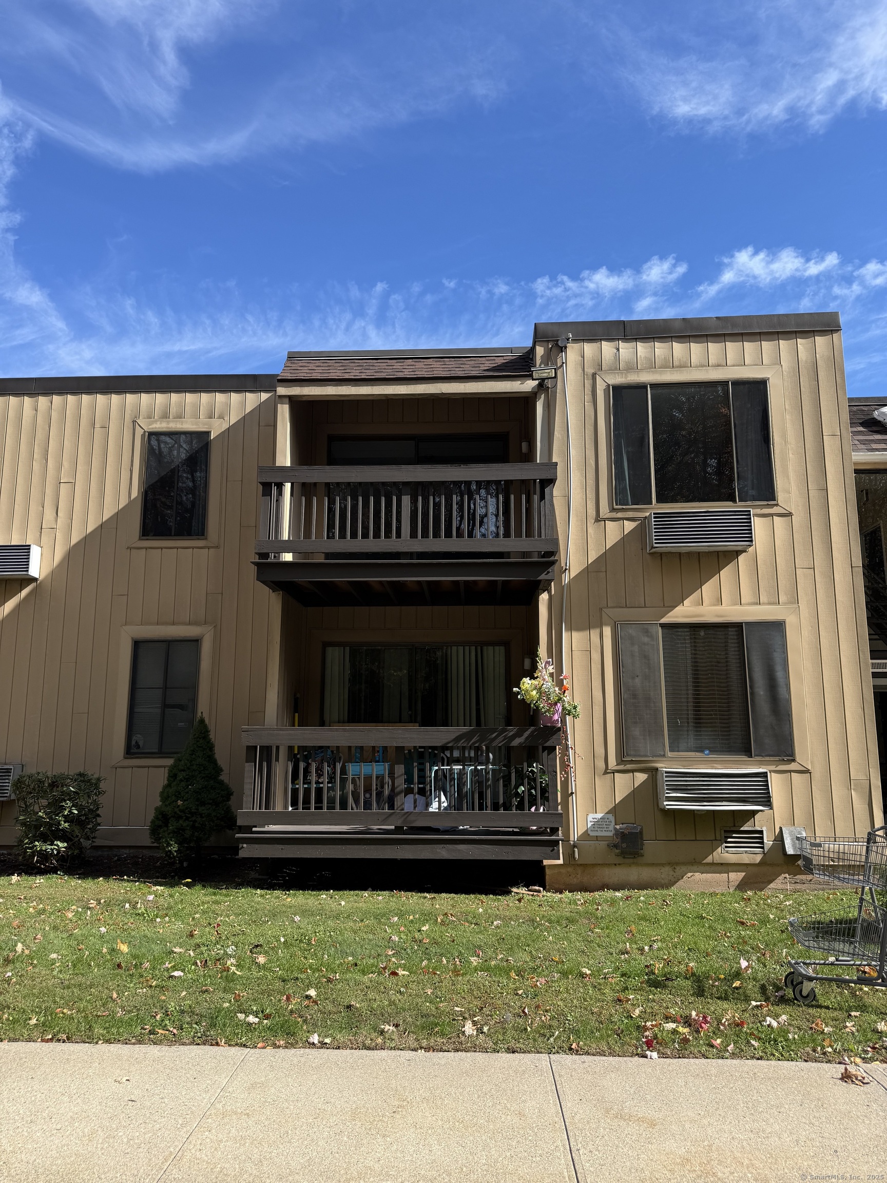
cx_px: 444
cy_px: 592
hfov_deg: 56.8
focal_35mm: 24
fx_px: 820
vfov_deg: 71.6
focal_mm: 6.76
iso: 80
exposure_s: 1/2299
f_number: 1.78
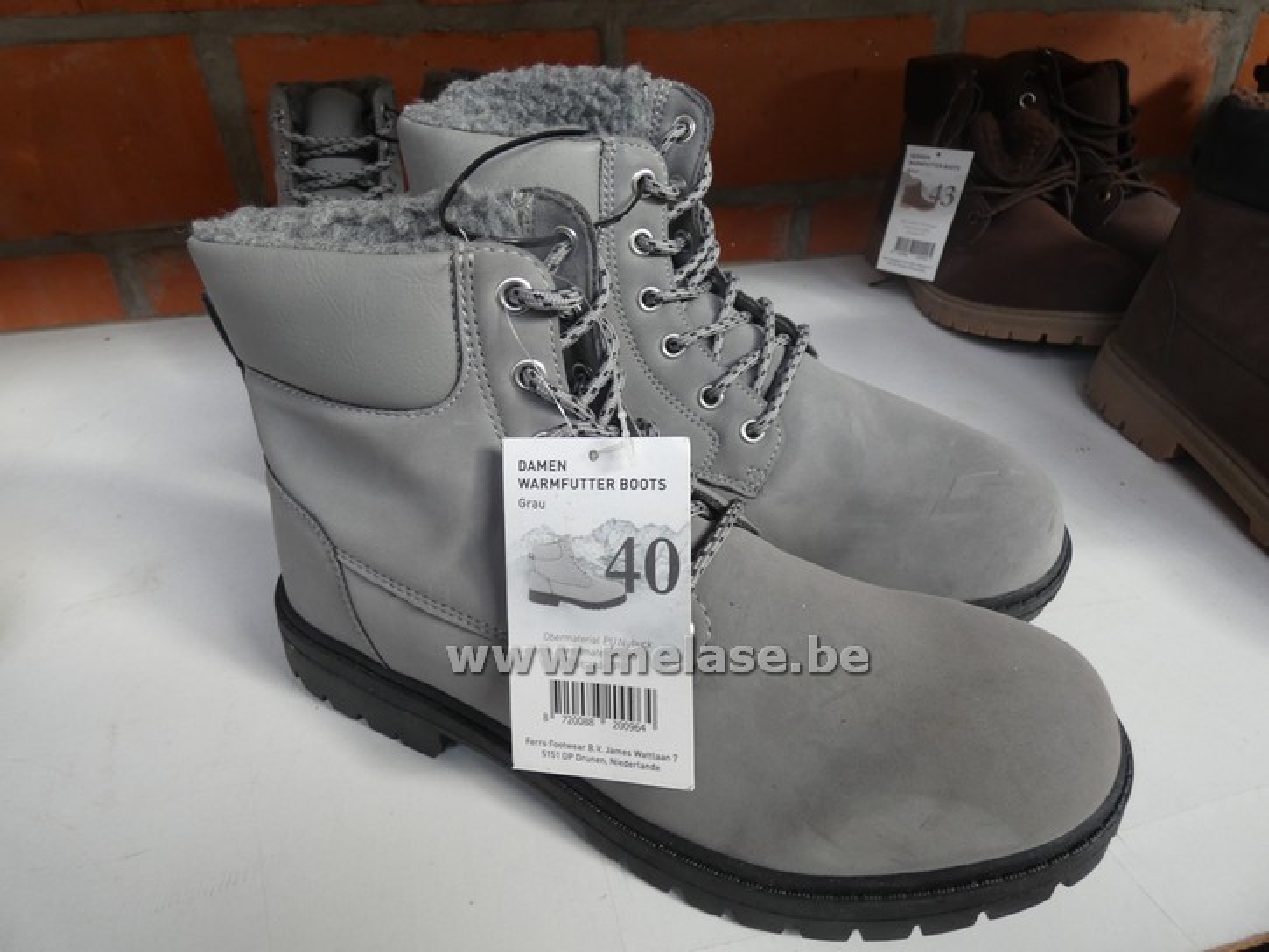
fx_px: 733
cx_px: 634
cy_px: 476
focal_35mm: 20
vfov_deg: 66.0
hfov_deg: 81.7
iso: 160
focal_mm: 3.6
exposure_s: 1/125
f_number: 2.8
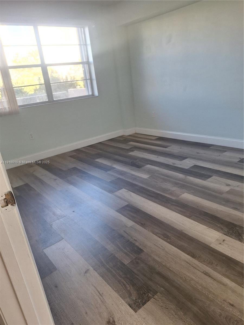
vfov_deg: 73.9
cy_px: 162
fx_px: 216
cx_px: 122
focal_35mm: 23
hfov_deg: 58.9
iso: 50
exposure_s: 1/120
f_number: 1.8
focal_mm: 5.54
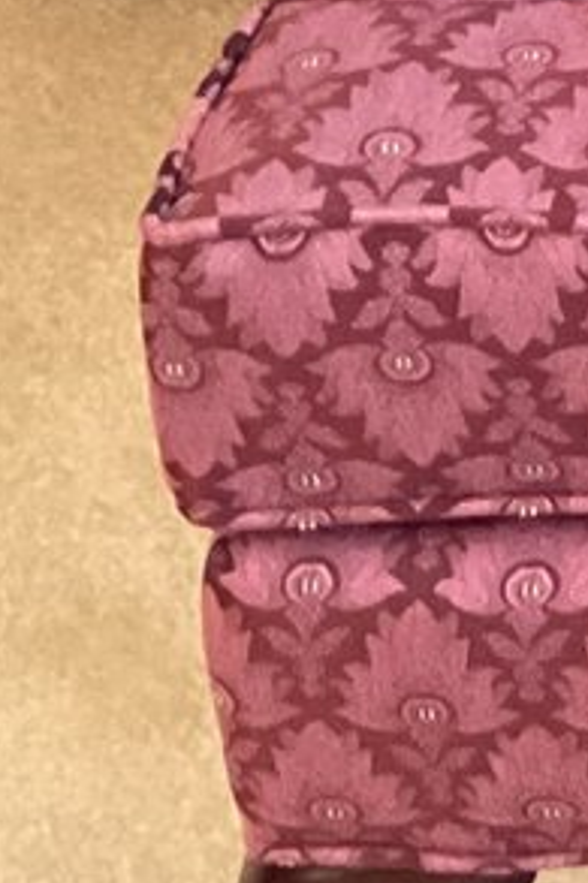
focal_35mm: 156
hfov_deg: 7.7
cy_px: -749
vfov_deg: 12.0
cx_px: 1732
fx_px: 3826
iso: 250
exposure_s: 1/30
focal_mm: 3
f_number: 1.8
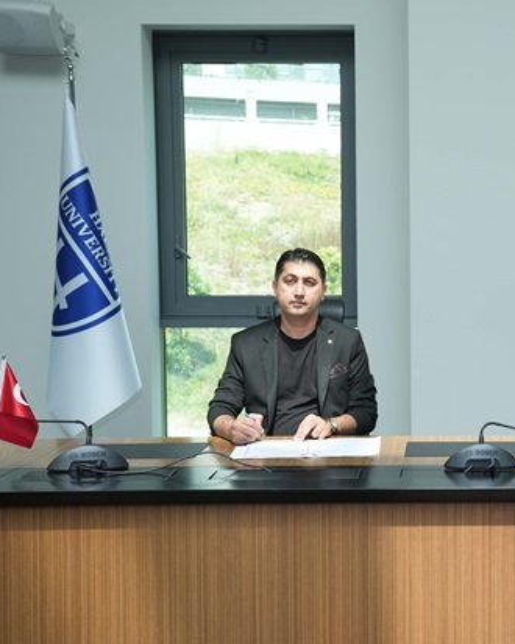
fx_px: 1030
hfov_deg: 27.2
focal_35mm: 54
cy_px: 324
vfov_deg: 34.8
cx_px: 449
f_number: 5.6
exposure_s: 1/200
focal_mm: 38
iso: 500
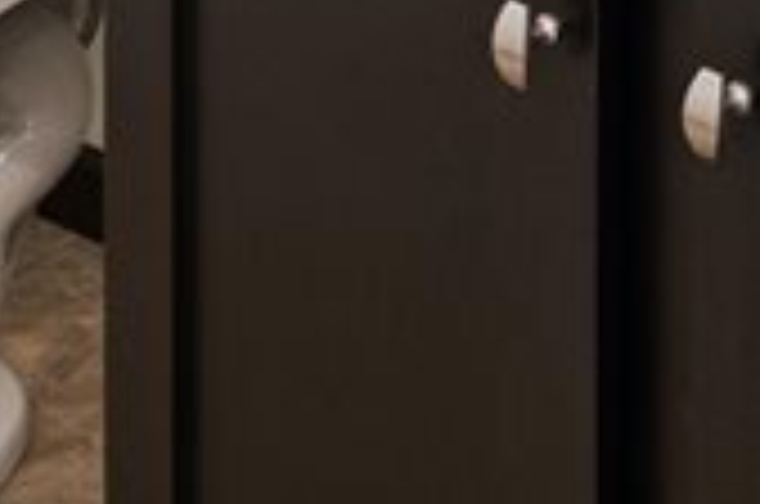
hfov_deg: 15.6
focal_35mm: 129
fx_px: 2718
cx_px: 782
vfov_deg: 7.8
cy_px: -1379
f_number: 8
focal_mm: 17
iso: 400
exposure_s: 1/8
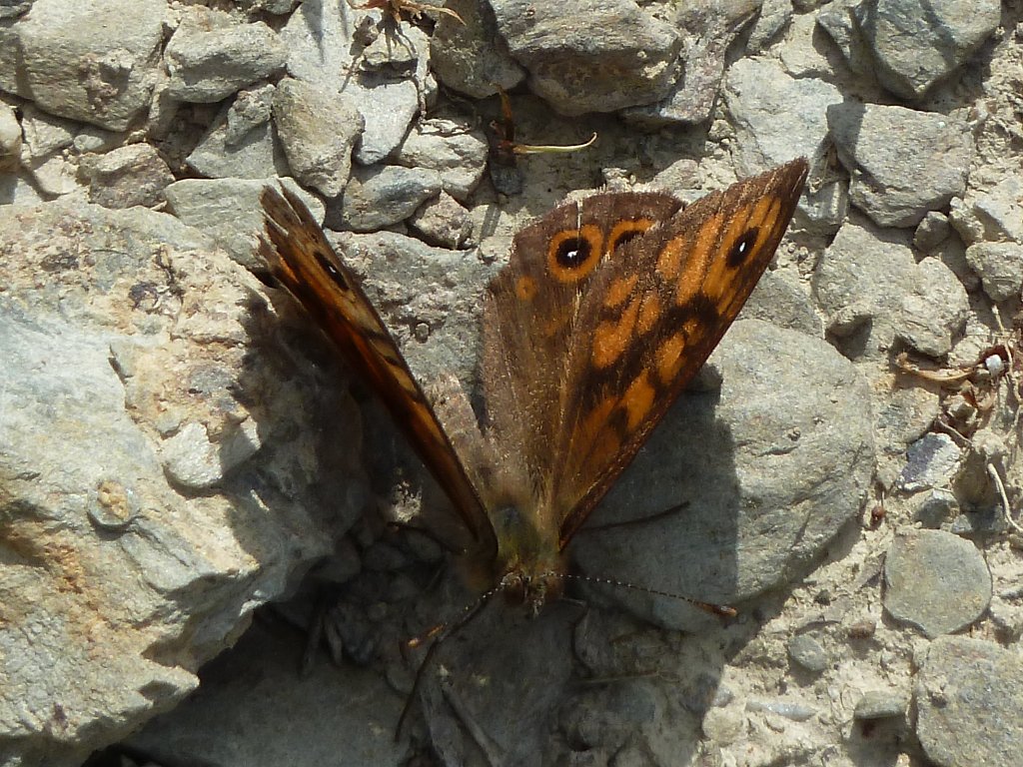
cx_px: 512
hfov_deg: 5.0
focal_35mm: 399
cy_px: 384
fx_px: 11792
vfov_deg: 3.7
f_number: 5.6
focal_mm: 49.2
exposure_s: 1/400
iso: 80
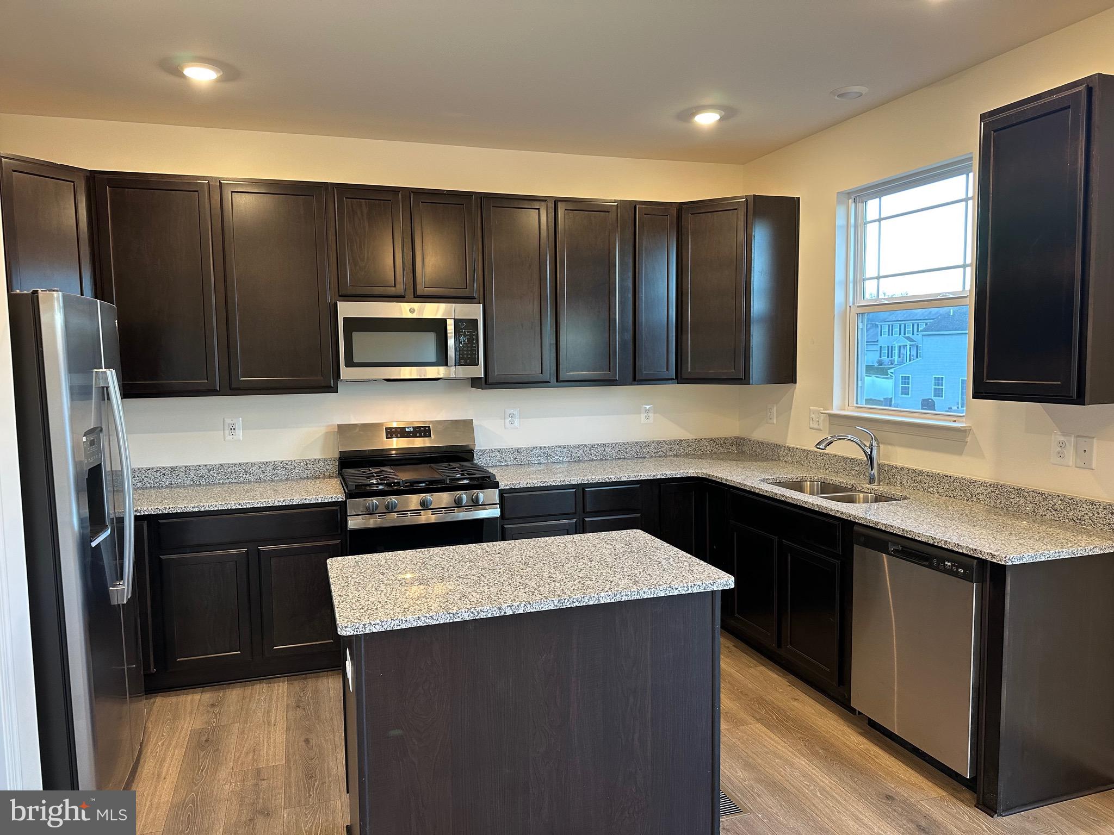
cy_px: 418
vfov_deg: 56.8
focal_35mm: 24
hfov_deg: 71.6
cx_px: 557
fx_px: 772
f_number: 1.78
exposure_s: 1/60
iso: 200
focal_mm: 6.86
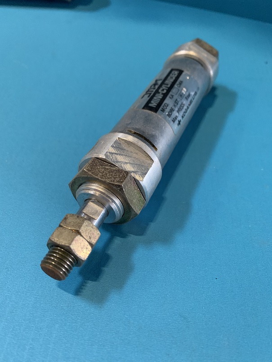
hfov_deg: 53.1
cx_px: 136
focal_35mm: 26
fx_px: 272
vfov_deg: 67.3
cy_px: 181
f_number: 1.8
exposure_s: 1/40
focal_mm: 4.25
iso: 400
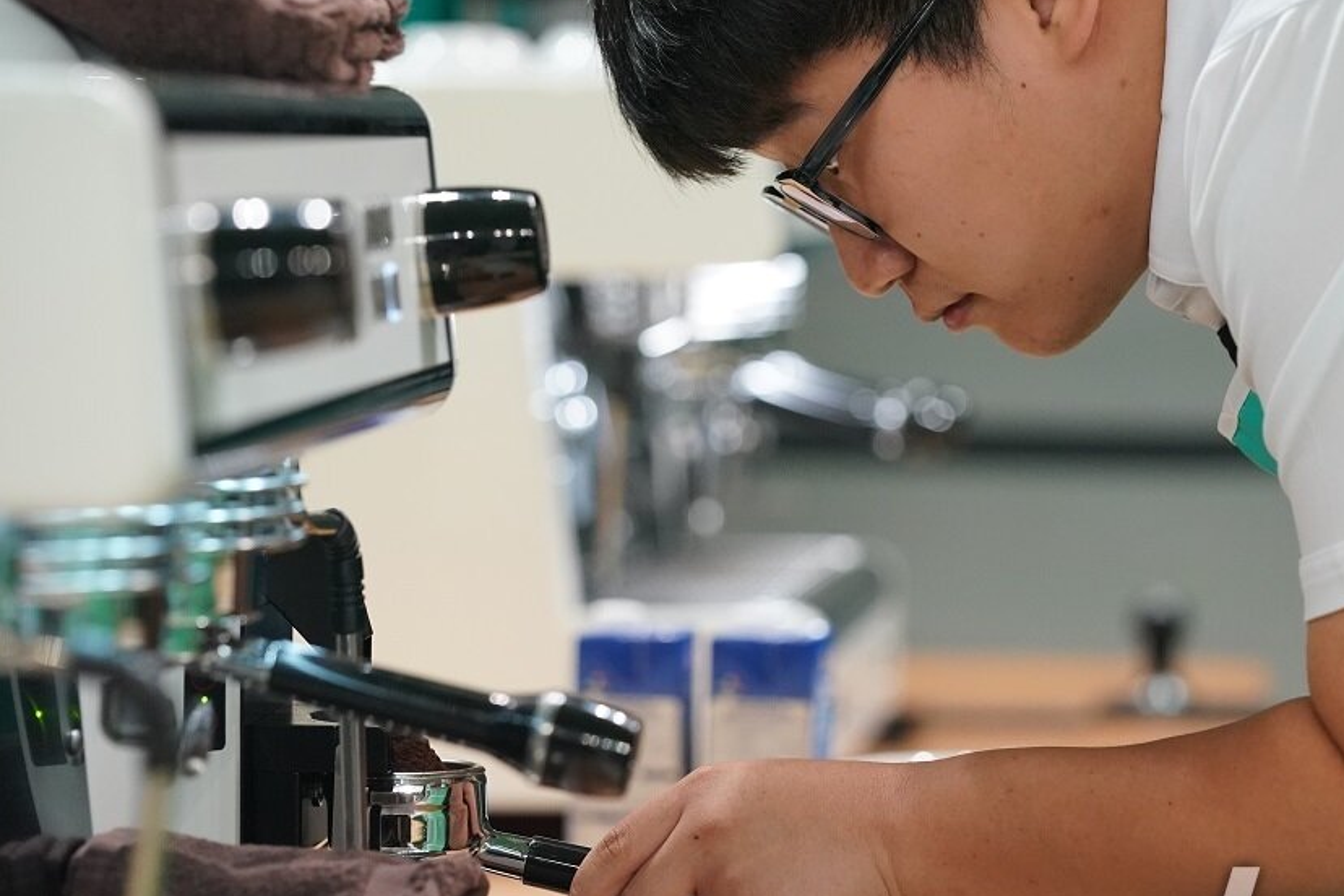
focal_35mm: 174
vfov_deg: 7.9
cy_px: 437
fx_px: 6495
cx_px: 857
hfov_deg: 11.8
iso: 4000
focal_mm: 120
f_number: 3.5
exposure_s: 1/160
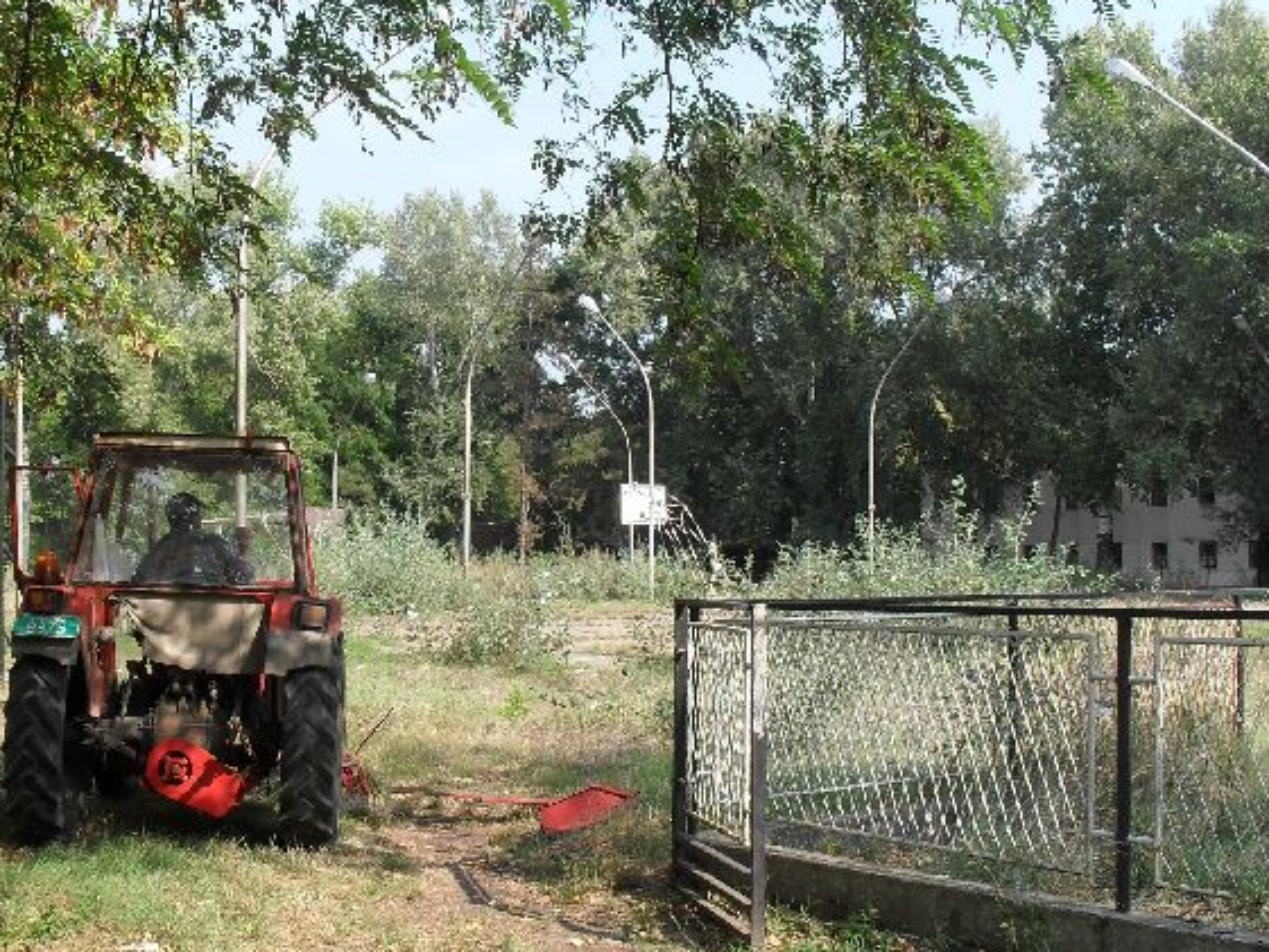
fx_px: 1540
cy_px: 519
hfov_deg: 44.7
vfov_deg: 34.3
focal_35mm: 42
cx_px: 570
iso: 80
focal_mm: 6.3
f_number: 8.3
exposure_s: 1/90
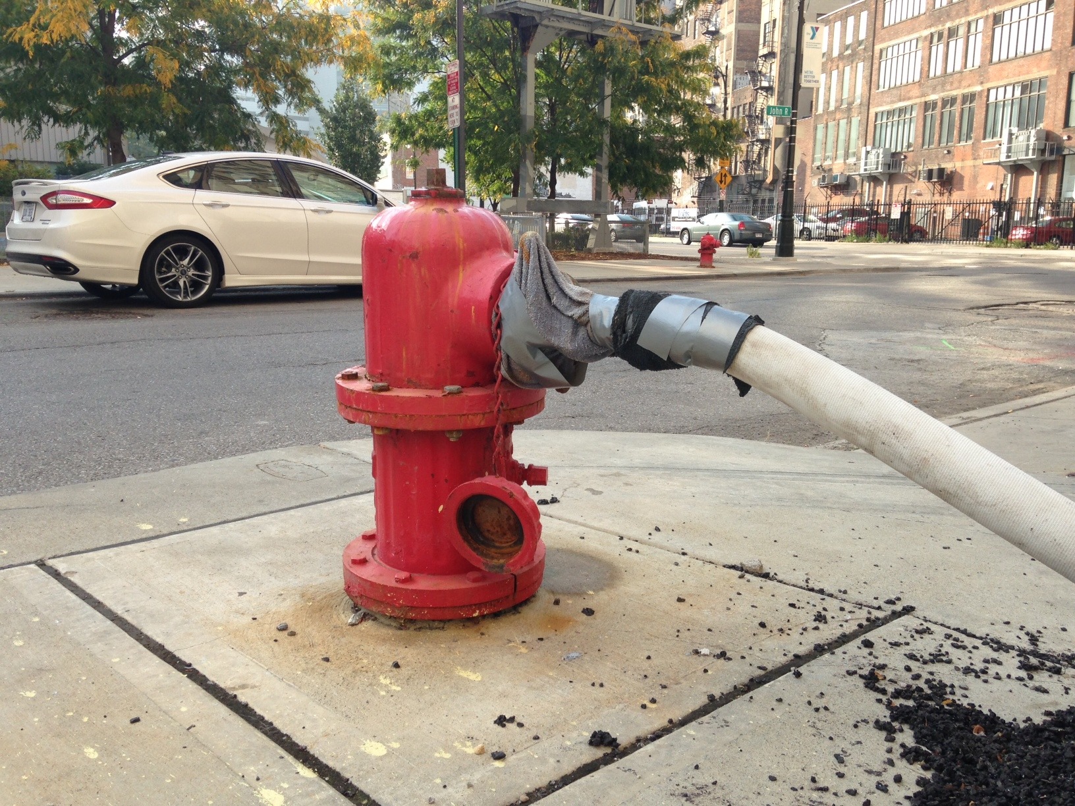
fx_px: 1025
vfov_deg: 42.9
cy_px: 403
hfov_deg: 55.4
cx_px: 538
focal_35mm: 33
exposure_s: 1/433
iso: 50
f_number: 2.4
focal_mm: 4.12
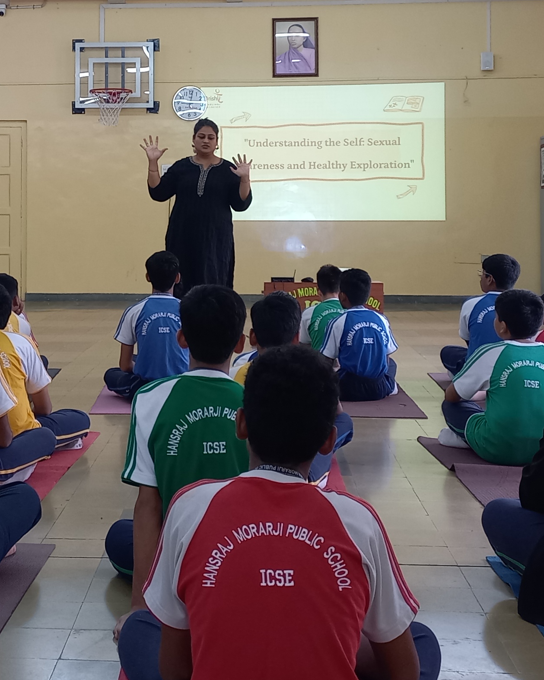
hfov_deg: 24.4
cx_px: 160
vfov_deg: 30.1
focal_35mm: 62
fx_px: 1248
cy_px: 189
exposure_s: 1/50
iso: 250
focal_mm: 4.65
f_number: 1.8
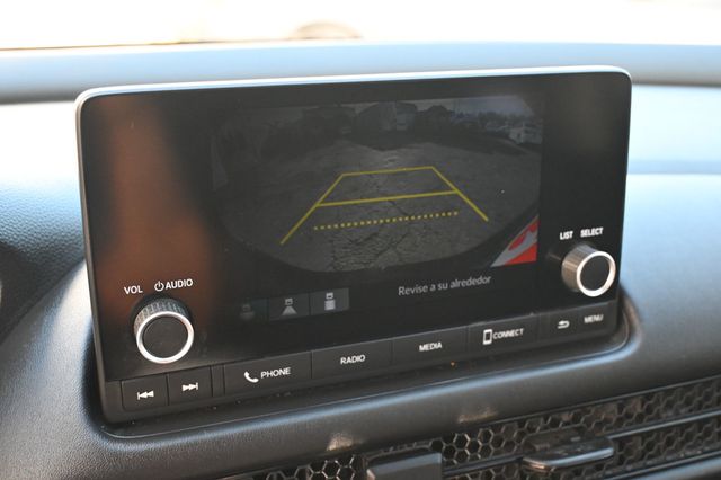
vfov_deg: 34.2
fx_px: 781
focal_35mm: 39
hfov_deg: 49.6
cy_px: 240
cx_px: 360
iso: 1800
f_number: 4.5
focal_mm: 26
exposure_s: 1/125
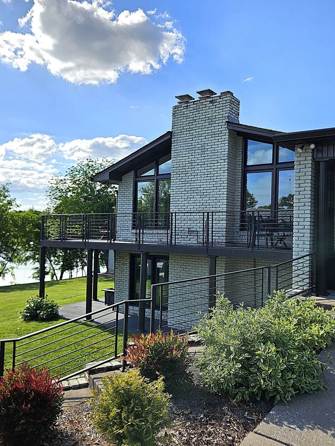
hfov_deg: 58.9
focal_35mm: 23
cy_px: 223
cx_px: 168
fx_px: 297
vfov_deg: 73.9
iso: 25
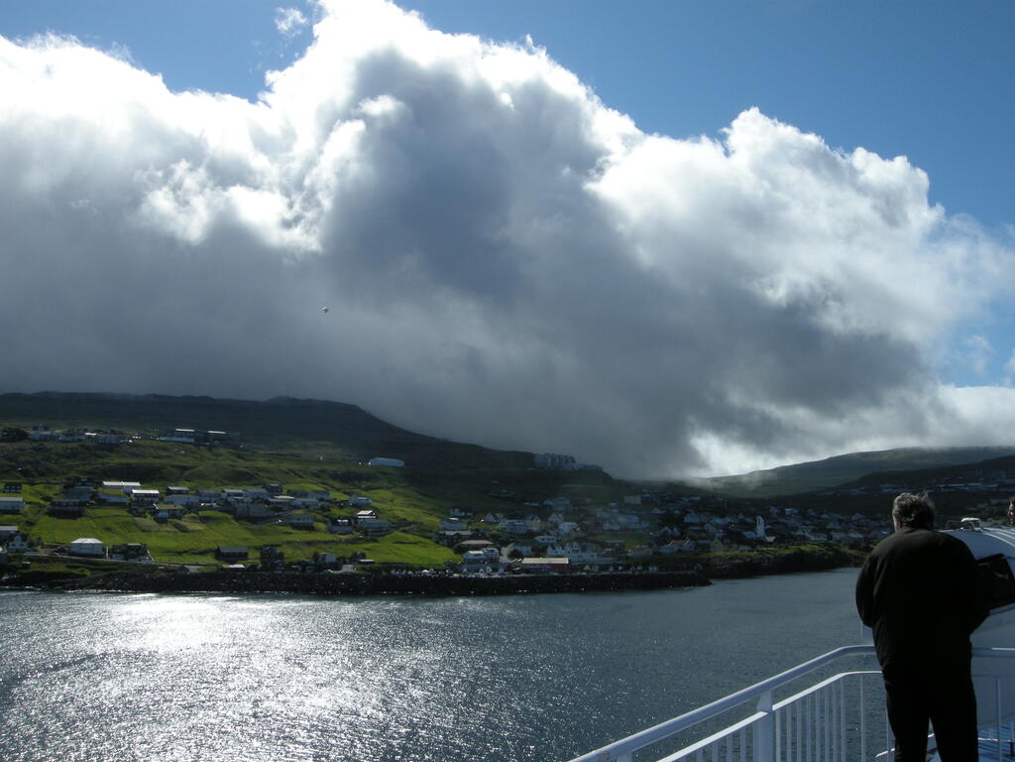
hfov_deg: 52.6
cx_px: 508
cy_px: 381
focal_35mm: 35
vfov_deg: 40.7
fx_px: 1026
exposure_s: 1/505
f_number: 7.6
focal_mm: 7.5
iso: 100
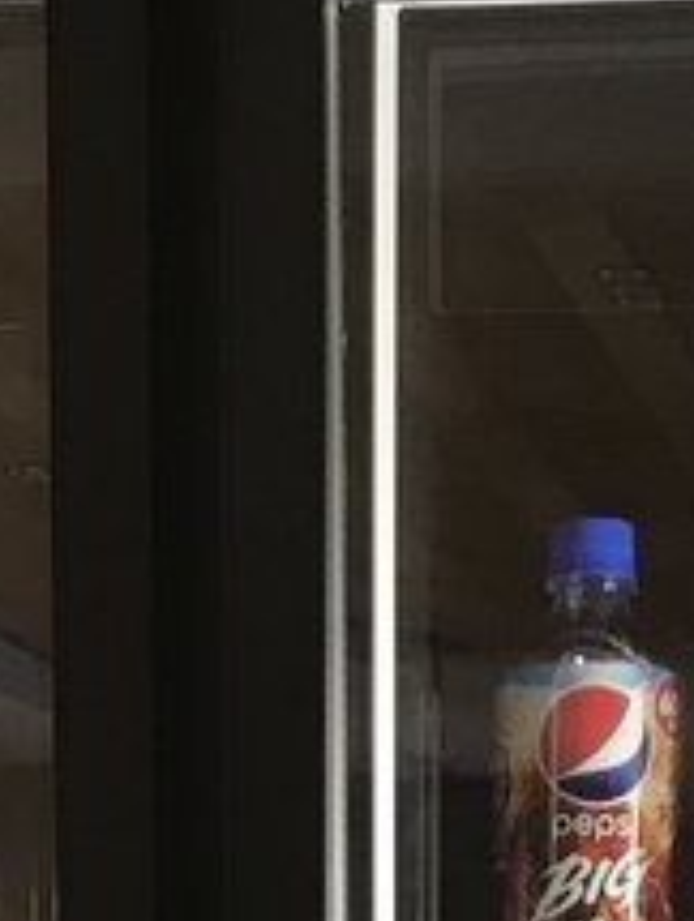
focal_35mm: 156
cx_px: 595
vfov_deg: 11.1
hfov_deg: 9.5
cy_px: 2052
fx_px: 4158
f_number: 1.8
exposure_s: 1/20
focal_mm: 3.99
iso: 40
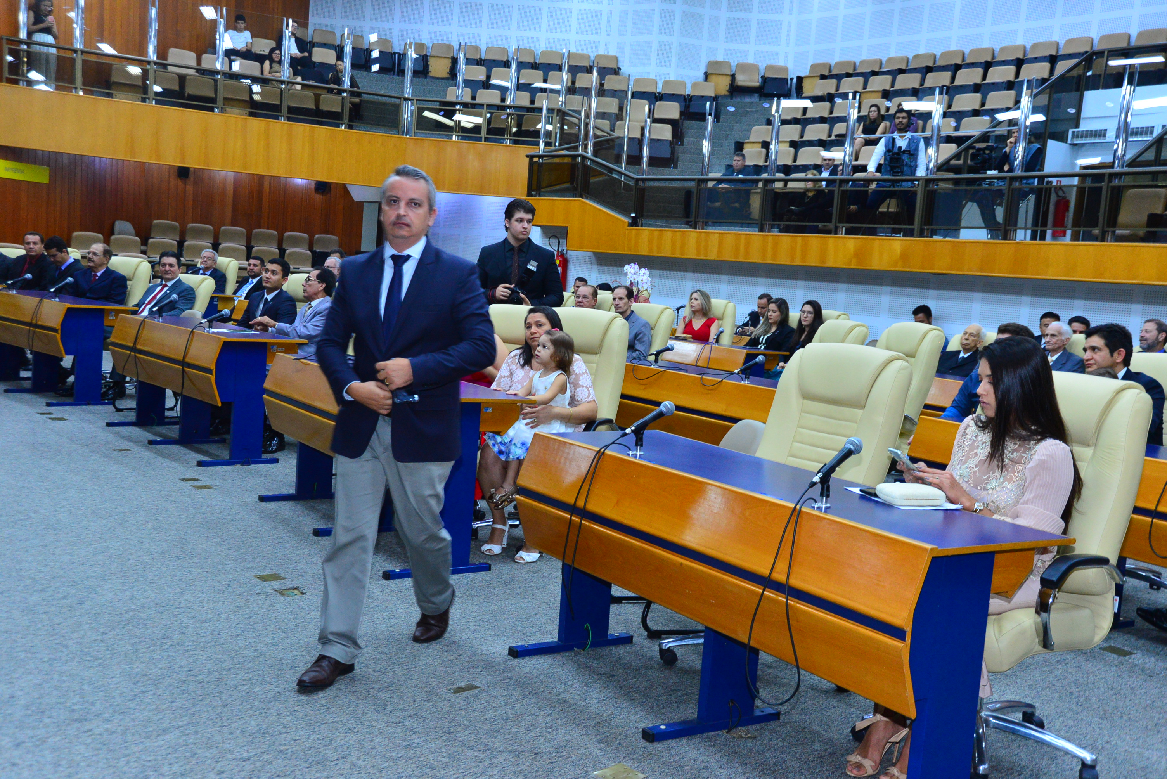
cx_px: 584
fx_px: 1232
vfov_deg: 35.1
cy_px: 390
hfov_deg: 50.7
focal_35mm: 38
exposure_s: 1/60
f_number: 5
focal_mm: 38
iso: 2500
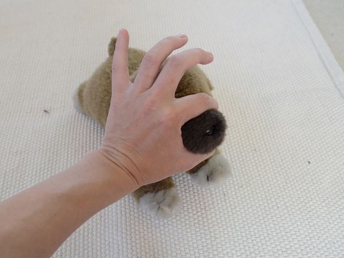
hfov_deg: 46.7
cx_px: 154
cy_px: 127
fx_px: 398
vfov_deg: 36.0
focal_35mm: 40
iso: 3200
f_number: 7.1
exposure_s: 1/200
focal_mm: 24
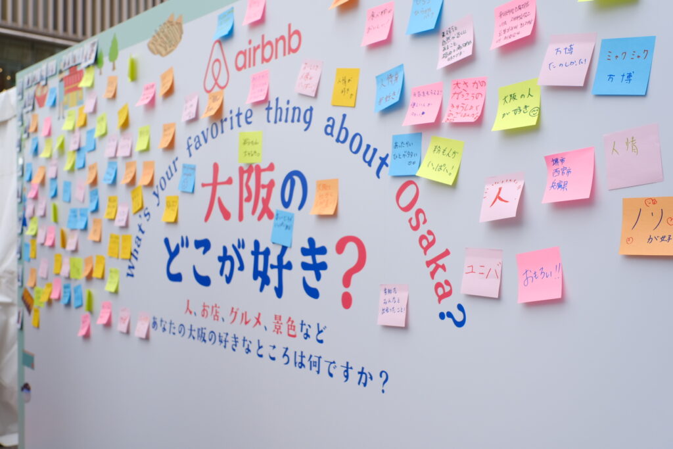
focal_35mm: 35
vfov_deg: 37.9
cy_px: 224
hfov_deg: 54.4
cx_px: 336
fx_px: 654
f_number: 4.5
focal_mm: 23
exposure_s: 1/240
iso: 160
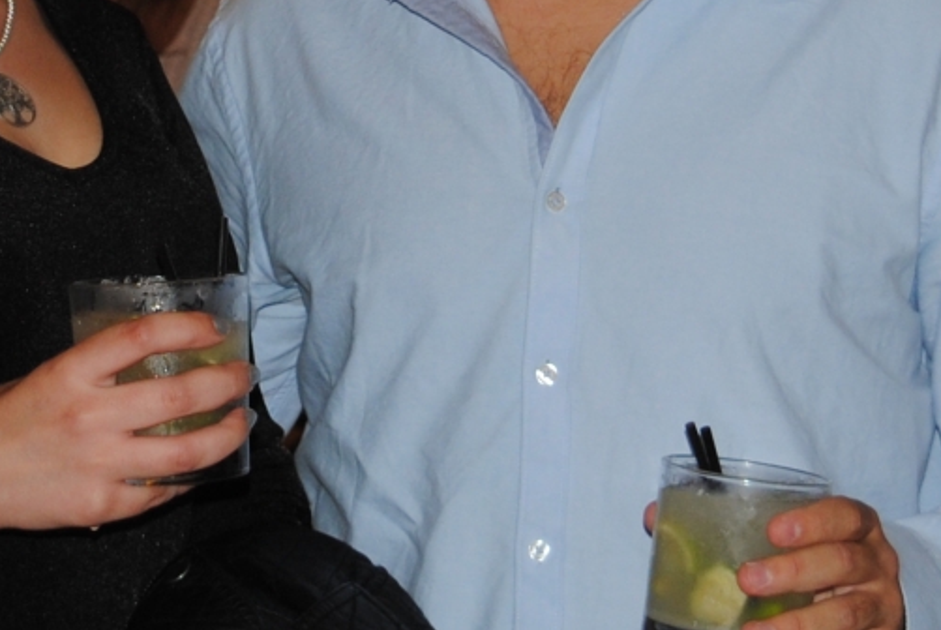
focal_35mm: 195
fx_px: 5103
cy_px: 140
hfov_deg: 10.5
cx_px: 369
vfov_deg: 7.1
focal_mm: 34
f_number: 4.5
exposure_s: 1/60
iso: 200
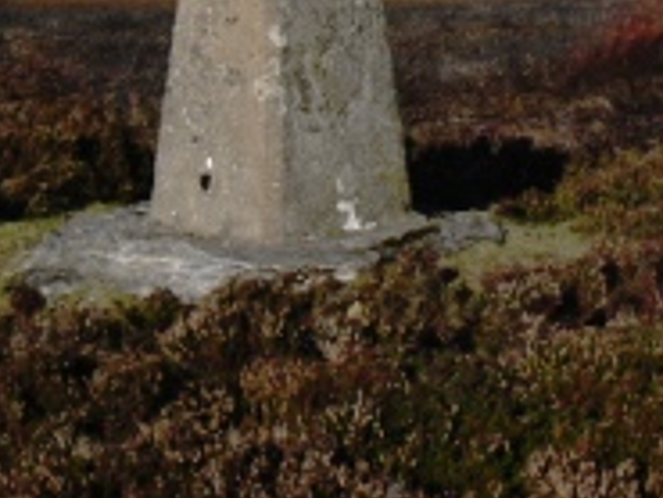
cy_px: -50
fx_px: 1610
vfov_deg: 17.0
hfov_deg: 22.8
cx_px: 577
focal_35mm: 84
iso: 100
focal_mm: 6
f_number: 5.6
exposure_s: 1/1000
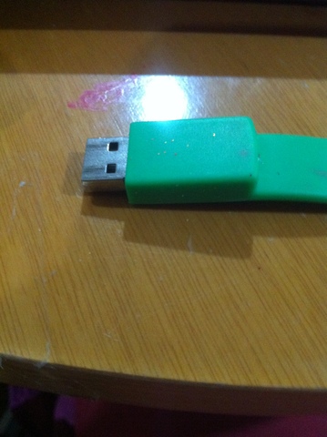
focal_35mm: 35
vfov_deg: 52.7
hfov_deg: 40.6
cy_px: 218
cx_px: 164
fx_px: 442
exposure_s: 1/15
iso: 640
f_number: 2.8
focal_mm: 3.85
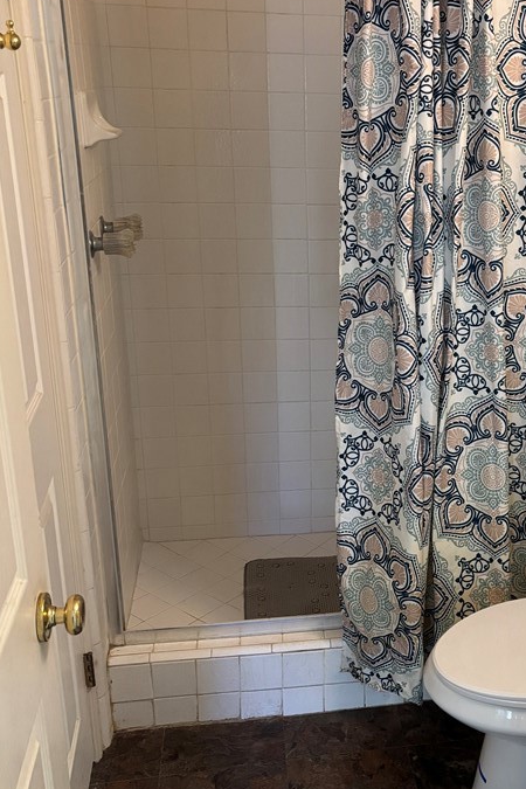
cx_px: 440
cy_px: 375
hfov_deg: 31.6
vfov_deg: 47.4
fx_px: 899
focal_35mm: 41
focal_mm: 5.96
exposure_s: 1/60
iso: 250
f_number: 1.6
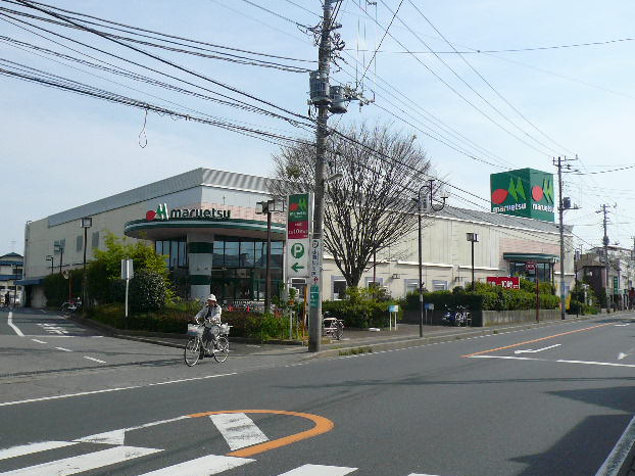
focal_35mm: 35
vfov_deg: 40.7
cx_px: 310
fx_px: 642
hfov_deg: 52.6
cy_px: 238
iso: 100
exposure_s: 1/320
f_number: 8
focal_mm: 4.6
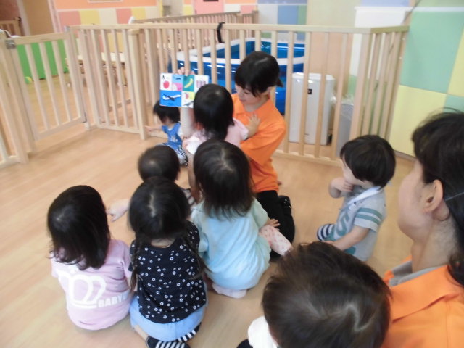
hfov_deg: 67.3
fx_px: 349
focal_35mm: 26
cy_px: 174
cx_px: 232
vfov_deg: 53.1
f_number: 3.5
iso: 400
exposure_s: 1/50
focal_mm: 4.6
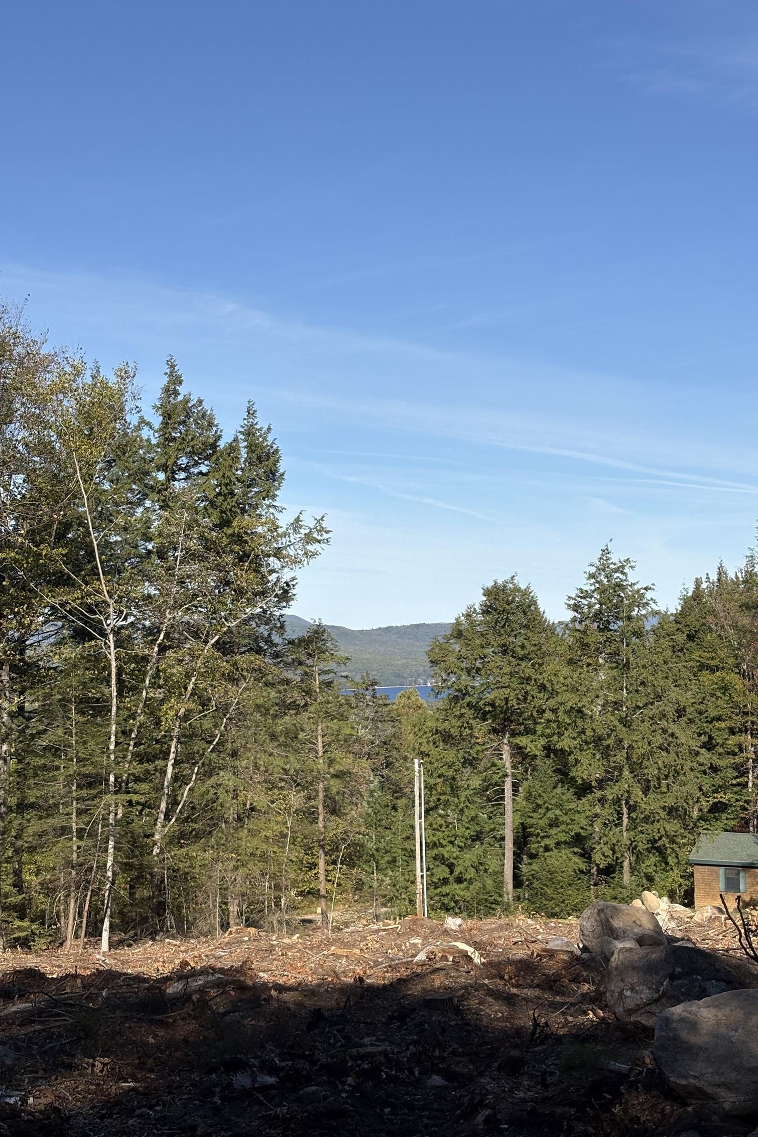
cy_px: 562
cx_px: 397
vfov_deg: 36.3
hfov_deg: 24.6
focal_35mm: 55
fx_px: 1737
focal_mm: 5.96
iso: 40
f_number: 1.6
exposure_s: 1/4630
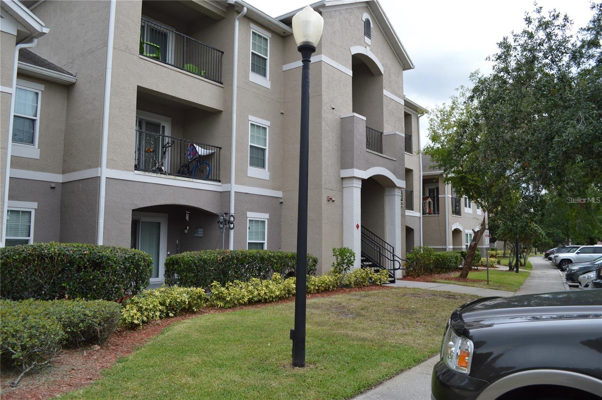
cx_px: 301
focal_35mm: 27
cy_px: 200
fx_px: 451
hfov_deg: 67.4
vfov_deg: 47.8
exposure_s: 1/125
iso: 360
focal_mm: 18
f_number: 5.6
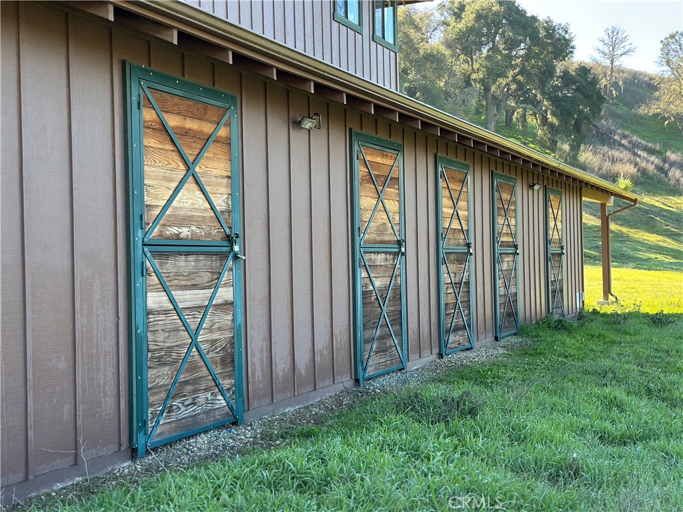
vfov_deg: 30.3
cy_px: 256
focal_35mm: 48
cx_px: 342
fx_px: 947
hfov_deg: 39.7
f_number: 1.78
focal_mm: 6.86
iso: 80
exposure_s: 1/406
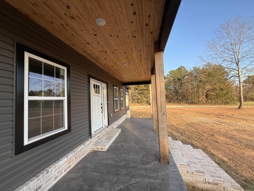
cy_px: 96
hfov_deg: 102.1
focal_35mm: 14
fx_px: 103
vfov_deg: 85.7
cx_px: 127
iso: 50
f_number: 2.2
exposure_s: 1/259
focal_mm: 2.22
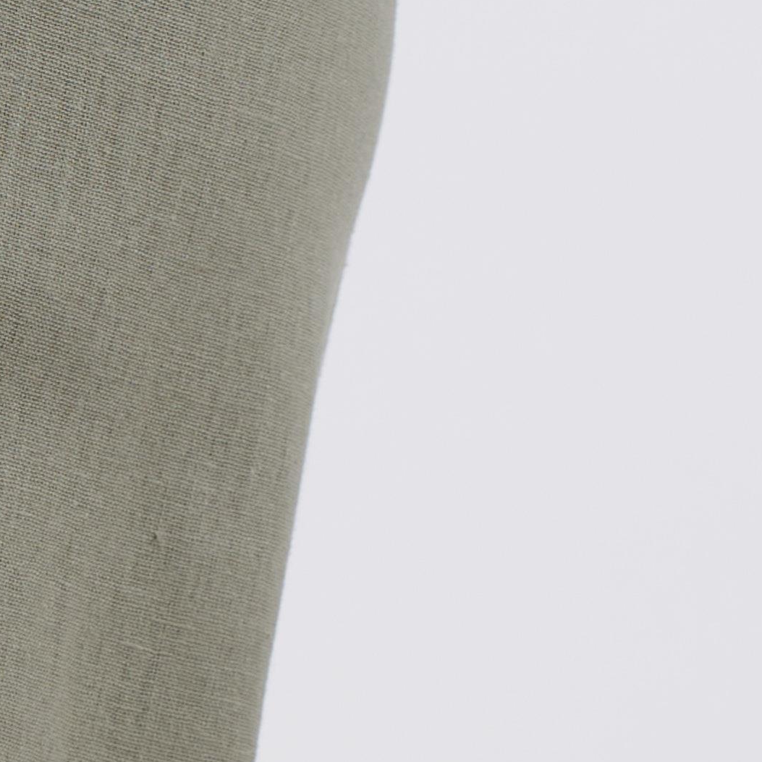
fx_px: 12452
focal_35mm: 500
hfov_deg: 3.5
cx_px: -274
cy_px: 1801
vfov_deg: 3.5
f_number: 7.1
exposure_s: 1/160
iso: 125
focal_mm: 67
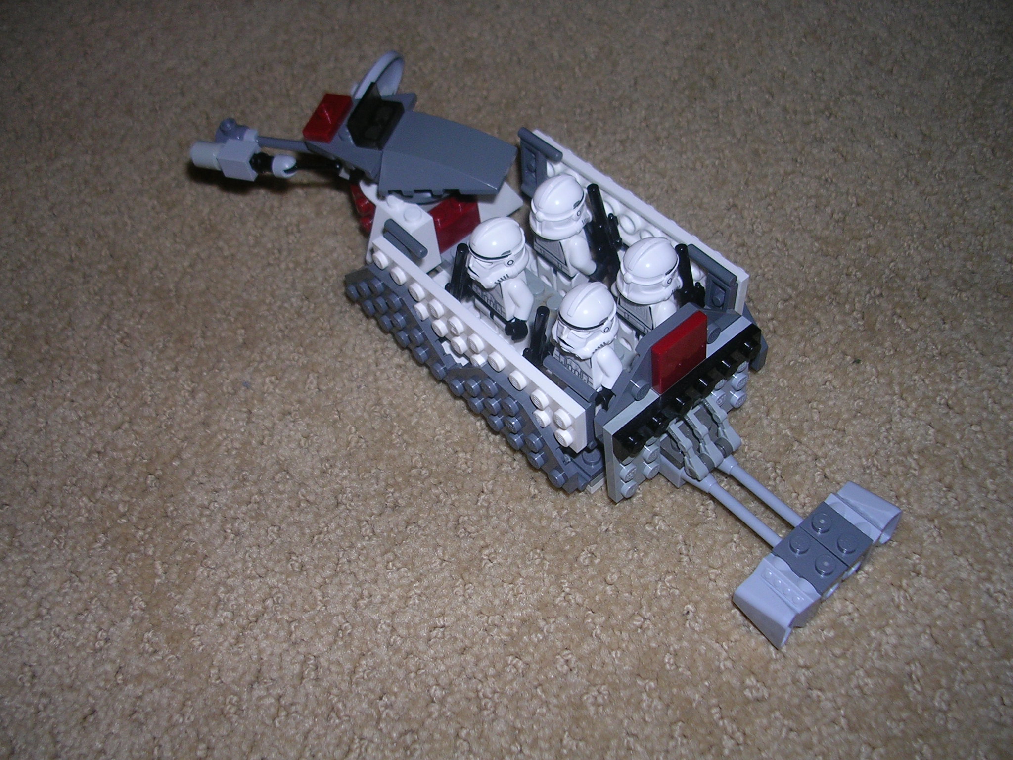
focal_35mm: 38
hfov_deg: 49.0
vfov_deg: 37.7
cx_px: 506
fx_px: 1112
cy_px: 380
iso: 50
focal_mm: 5.8
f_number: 2.8
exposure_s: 1/60.1
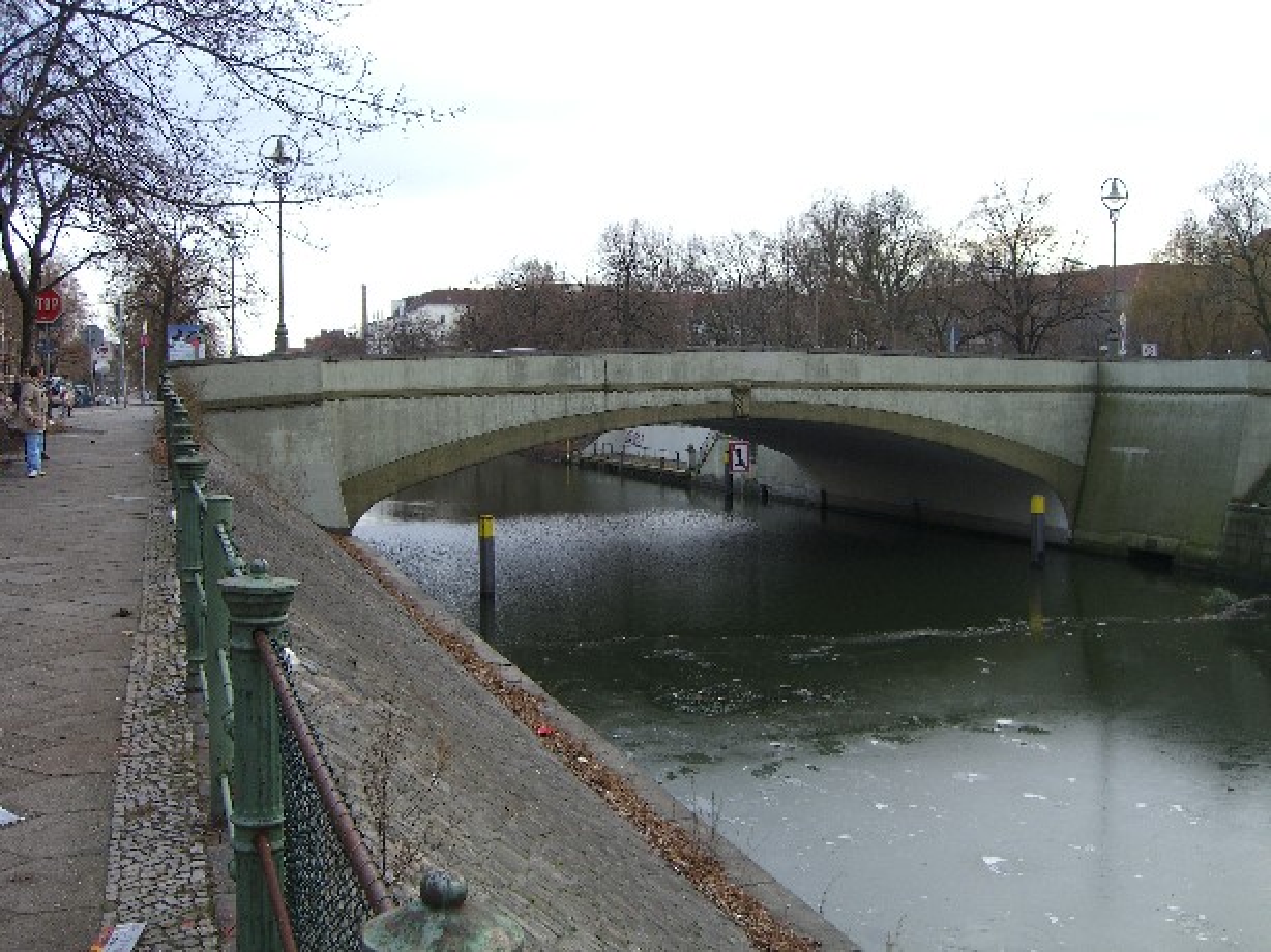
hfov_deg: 49.0
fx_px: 1395
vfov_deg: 37.7
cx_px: 636
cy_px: 476
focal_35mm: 38
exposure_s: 1/125
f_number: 2.8
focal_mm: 7.9
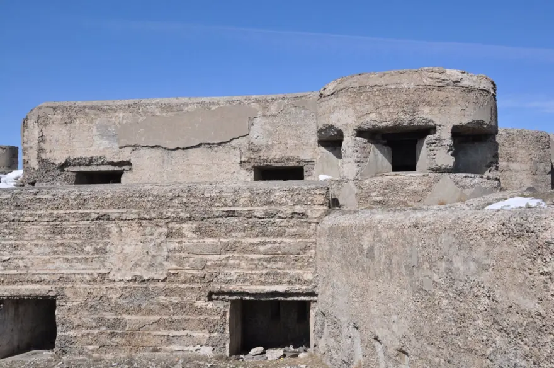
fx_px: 691
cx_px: 277
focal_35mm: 45
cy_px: 184
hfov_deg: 43.7
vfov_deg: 29.8
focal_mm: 30
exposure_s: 1/200
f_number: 14
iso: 200
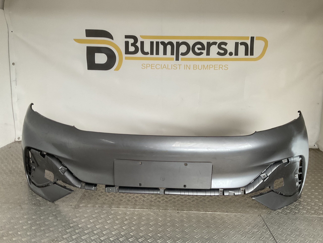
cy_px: 122
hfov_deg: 61.7
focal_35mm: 29
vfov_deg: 48.2
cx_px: 162
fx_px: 271
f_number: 1.8
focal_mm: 3
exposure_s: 1/60
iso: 50
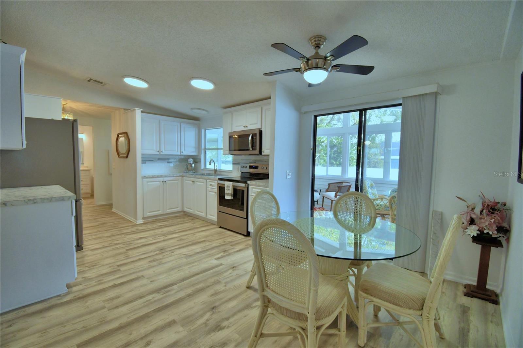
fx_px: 218
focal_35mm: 15
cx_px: 262
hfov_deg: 100.4
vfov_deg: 77.3
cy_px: 174
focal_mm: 10
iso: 400
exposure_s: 1/100
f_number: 4.5
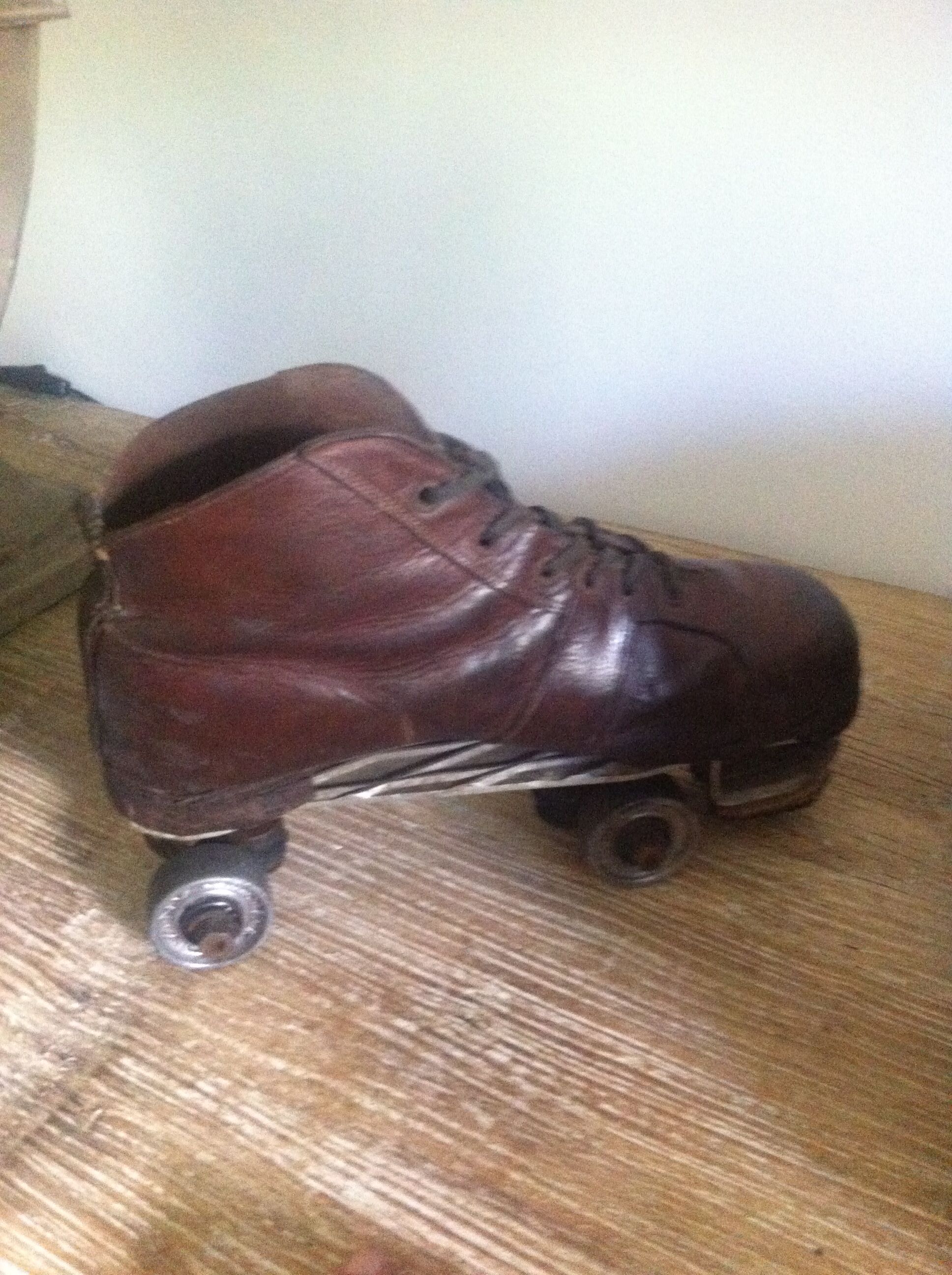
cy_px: 638
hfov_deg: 40.6
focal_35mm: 35
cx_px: 476
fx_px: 1287
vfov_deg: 52.7
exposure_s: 1/15
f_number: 2.8
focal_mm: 3.85
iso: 800
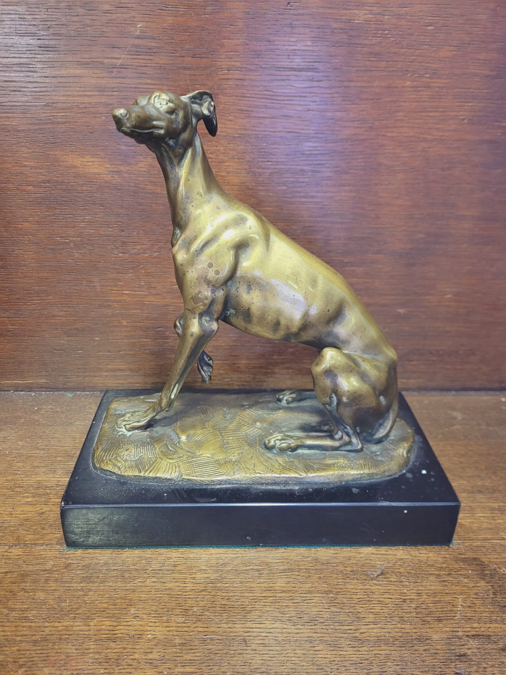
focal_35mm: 26
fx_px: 507
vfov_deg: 67.3
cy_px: 338
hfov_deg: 53.1
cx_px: 253
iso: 640
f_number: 1.8
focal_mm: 5.4
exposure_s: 1/33
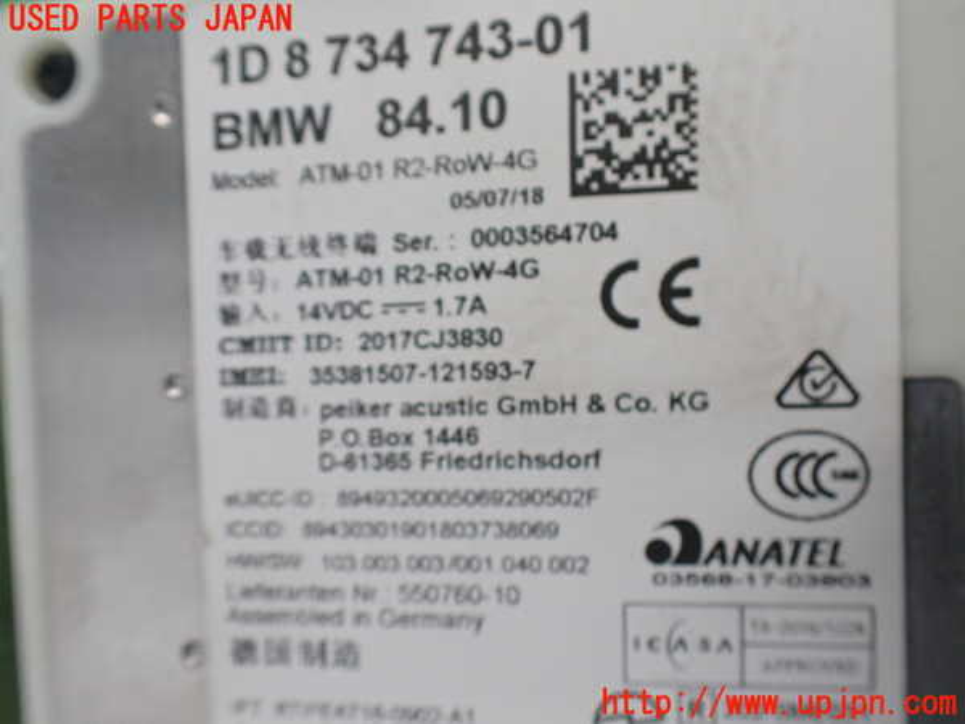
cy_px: 362
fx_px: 836
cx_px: 482
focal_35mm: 30
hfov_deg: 60.0
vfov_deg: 46.8
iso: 400
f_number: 2.3
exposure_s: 1/125
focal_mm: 5.4
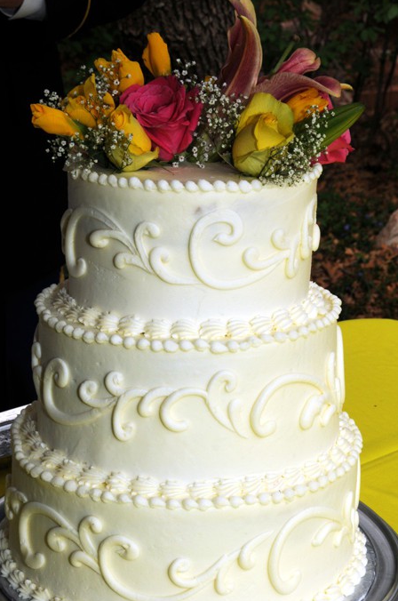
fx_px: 1182
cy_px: 333
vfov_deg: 28.5
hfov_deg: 19.1
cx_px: 191
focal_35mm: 71
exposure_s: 1/250
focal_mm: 40
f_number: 11
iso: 200
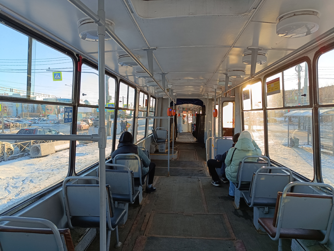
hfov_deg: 71.6
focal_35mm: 24
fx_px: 232
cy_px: 126
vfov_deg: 56.8
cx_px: 167
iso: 52
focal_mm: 5.59
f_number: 1.88
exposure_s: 1/133
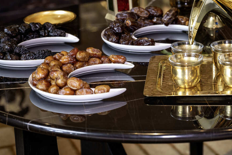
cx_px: 146
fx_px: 728
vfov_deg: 12.0
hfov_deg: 18.1
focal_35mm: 113
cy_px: 15
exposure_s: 1/10
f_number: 4
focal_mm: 61
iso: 125
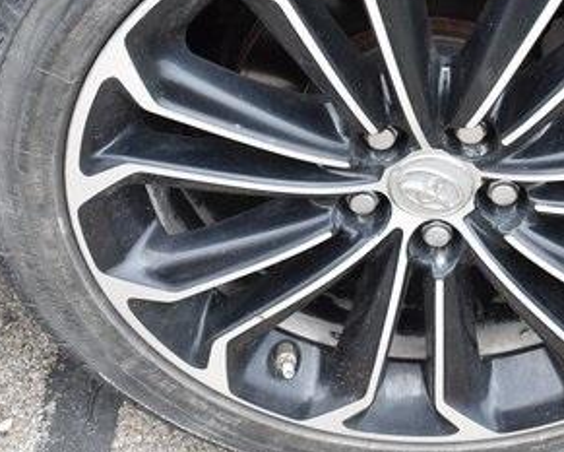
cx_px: 455
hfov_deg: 19.2
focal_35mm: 99
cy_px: 104
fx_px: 1653
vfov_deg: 15.5
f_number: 5.6
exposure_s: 1/160
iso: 200
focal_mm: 32
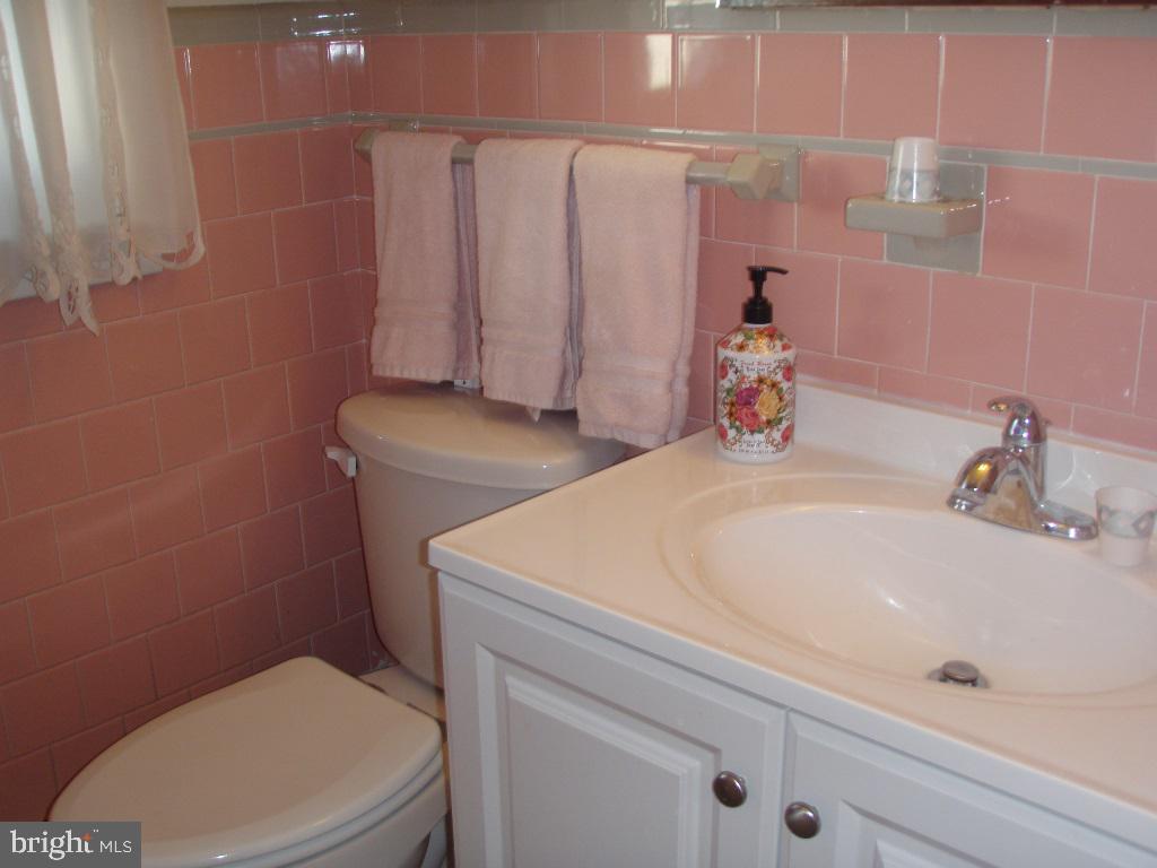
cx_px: 578
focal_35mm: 38
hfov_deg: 49.0
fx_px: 1270
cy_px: 434
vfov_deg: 37.7
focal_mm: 6.7
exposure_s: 1/30
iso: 100
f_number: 3.5
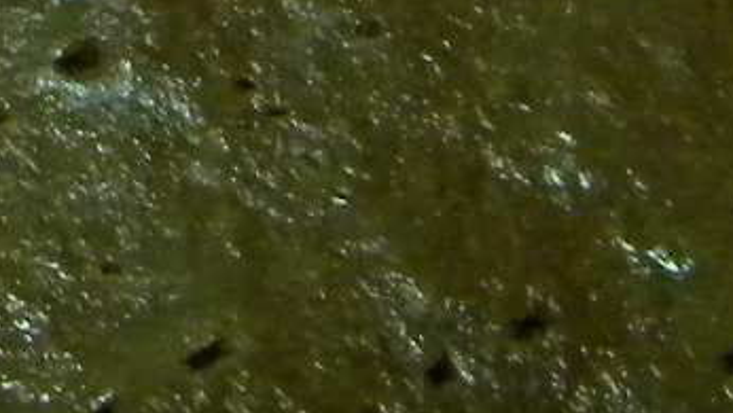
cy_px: -123
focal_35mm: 232
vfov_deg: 5.2
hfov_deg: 9.1
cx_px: -220
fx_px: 4511
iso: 400
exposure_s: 1/19
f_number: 3.7
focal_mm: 6.4
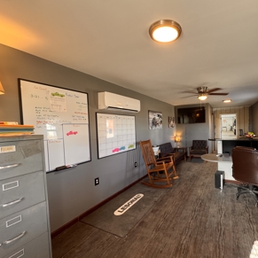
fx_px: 143
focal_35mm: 17
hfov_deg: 81.8
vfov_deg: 84.0
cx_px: 167
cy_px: 132
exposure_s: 1/60
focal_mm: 2.22
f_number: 2.2
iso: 250
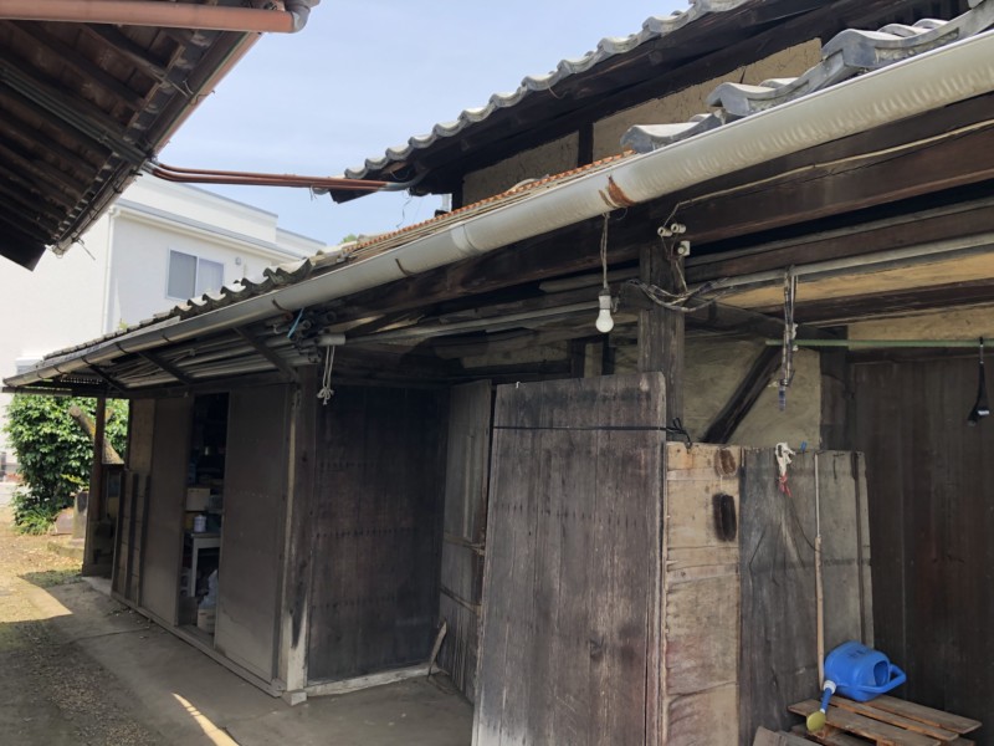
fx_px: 804
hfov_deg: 63.4
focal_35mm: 28
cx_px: 497
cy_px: 373
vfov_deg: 49.7
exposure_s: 1/310
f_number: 1.8
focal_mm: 3.99
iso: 20
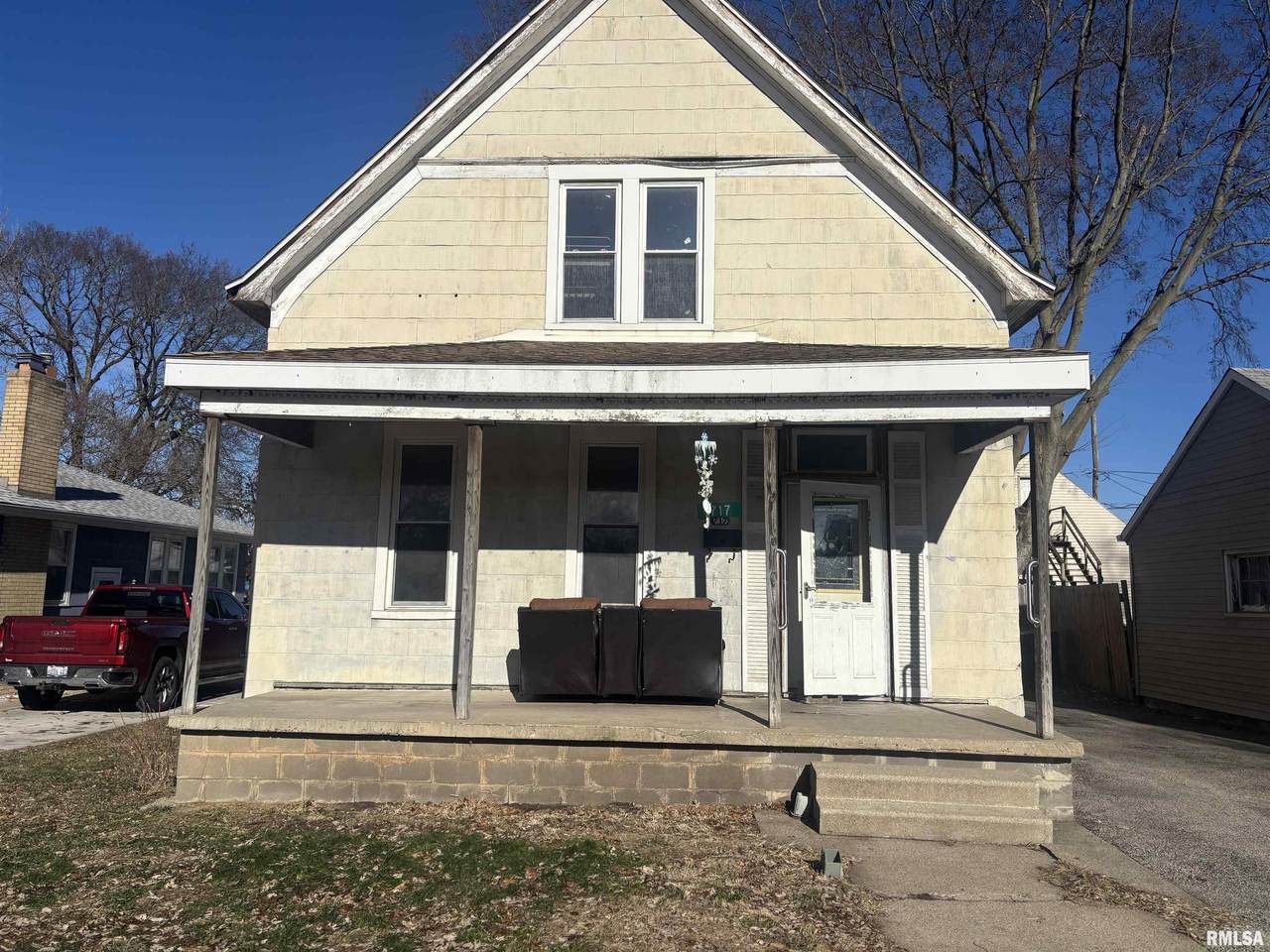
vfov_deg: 53.1
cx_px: 635
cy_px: 476
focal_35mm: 26
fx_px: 954
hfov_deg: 67.3
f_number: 1.6
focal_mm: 5.96
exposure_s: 1/9091
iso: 50
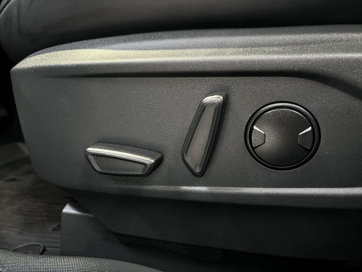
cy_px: 136
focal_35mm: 26
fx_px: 272
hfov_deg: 67.3
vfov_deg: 53.1
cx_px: 181
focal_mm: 5.1
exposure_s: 1/25
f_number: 1.6
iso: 500
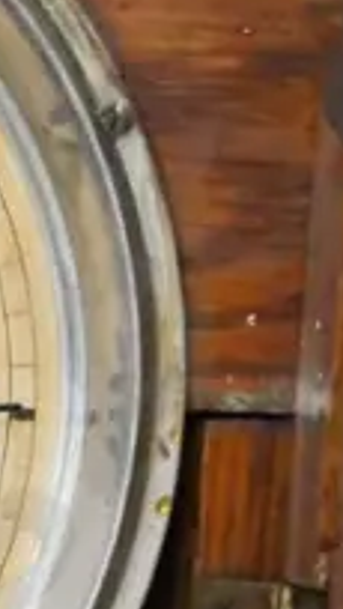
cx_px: -376
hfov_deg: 6.3
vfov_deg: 11.0
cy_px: 1018
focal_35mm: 186
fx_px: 3002
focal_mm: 17
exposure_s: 1/125
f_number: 4
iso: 3200
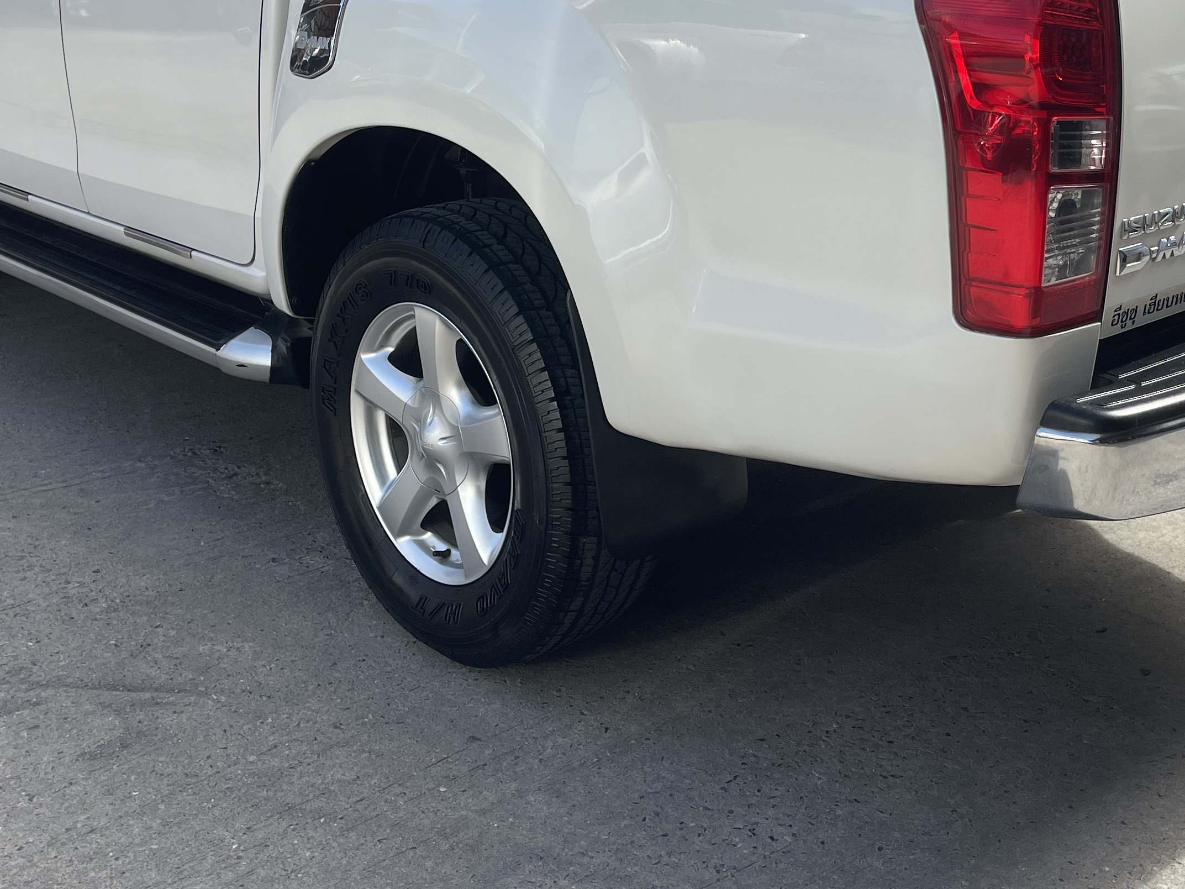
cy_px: 133
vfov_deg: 29.9
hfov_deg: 40.2
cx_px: 721
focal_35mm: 47
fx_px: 1609
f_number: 1.6
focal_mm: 5.1
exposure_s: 1/1553
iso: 32
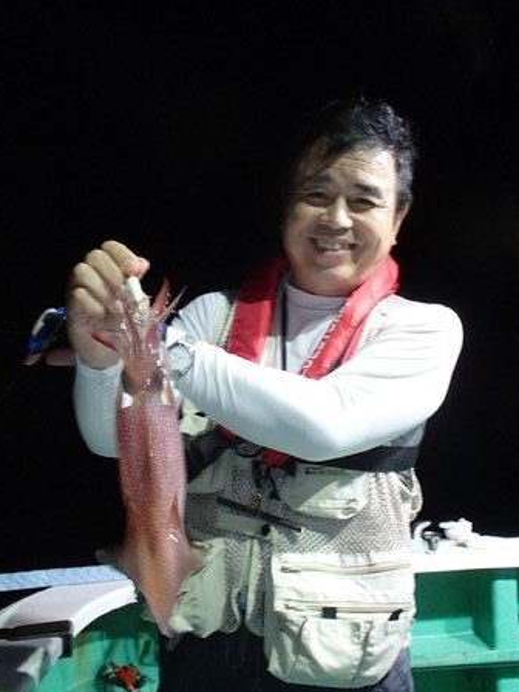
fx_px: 600
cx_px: 246
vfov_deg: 60.0
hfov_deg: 46.8
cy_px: 357
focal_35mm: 30
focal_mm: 5
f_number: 3.9
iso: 320
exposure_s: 1/30
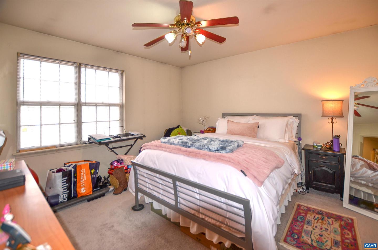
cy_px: 125
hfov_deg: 100.5
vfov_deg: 77.0
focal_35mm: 15
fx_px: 157
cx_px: 189
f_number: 3.5
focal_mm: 10
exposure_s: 1/60
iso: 100
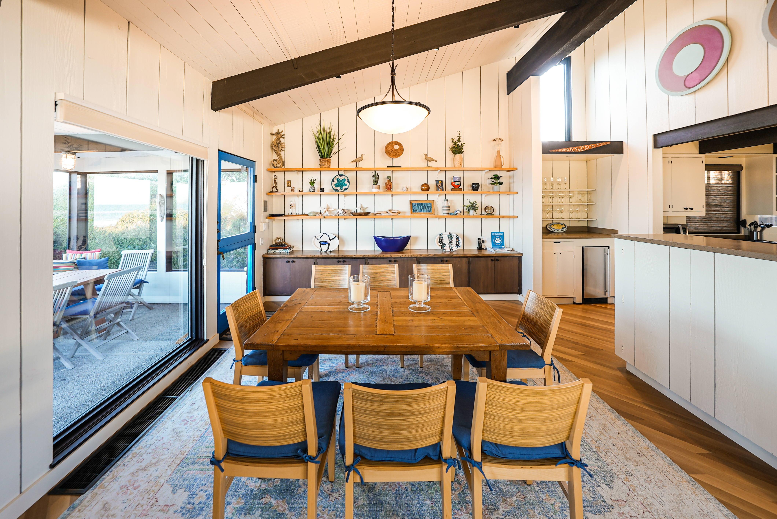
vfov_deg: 90.1
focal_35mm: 12
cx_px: 388
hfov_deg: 112.6
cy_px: 260
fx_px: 259
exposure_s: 1/30
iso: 200
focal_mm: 12
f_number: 3.2
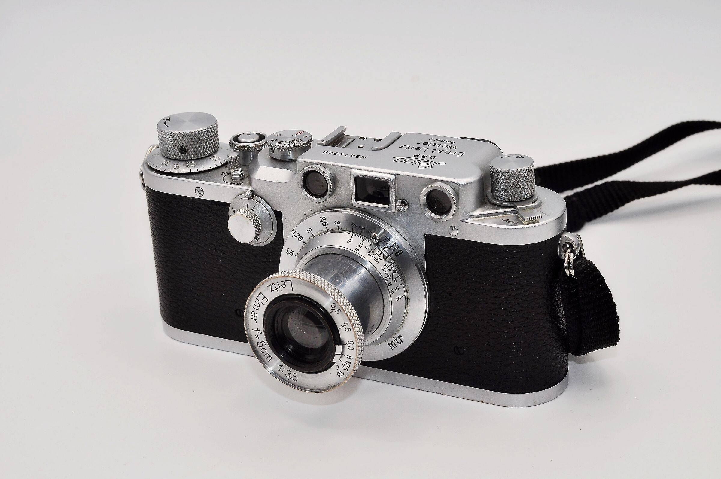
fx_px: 1500
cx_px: 360
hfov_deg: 27.0
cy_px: 240
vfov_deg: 18.1
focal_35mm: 75
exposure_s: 1/60
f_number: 11
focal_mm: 50
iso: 200
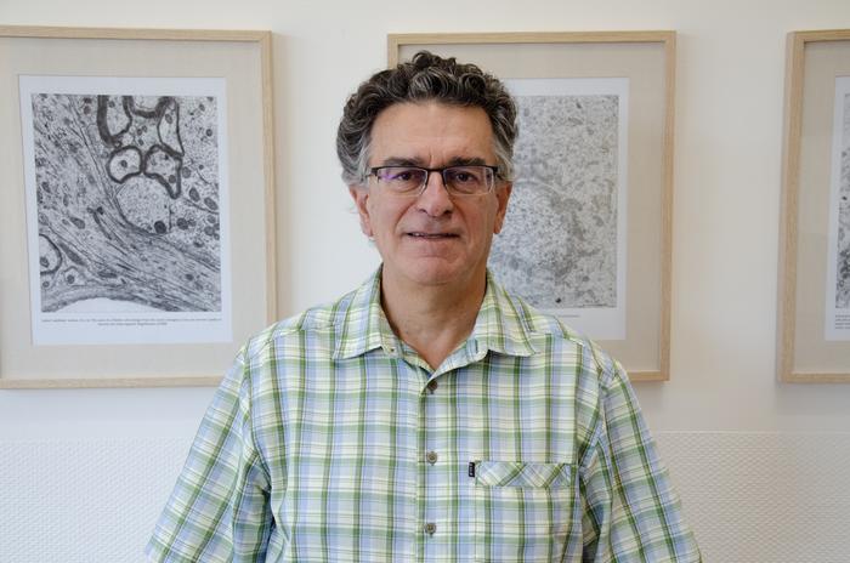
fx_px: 1202
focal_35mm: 51
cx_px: 425
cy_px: 282
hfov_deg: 38.9
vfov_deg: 26.4
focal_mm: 34
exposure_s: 1/160
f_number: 6.3
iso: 800
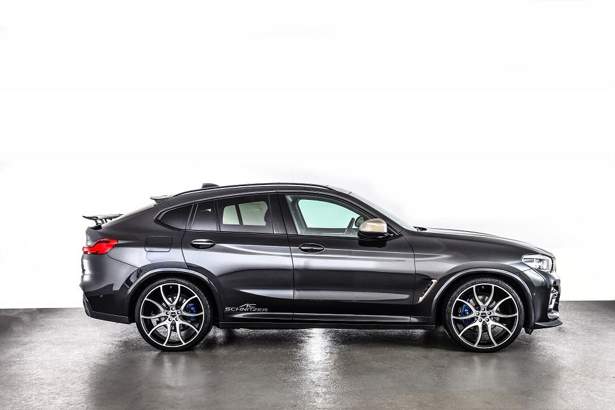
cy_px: 205
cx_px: 308
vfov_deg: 33.4
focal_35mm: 40
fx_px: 683
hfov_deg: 48.5
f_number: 11
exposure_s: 1/125
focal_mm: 40
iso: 1600
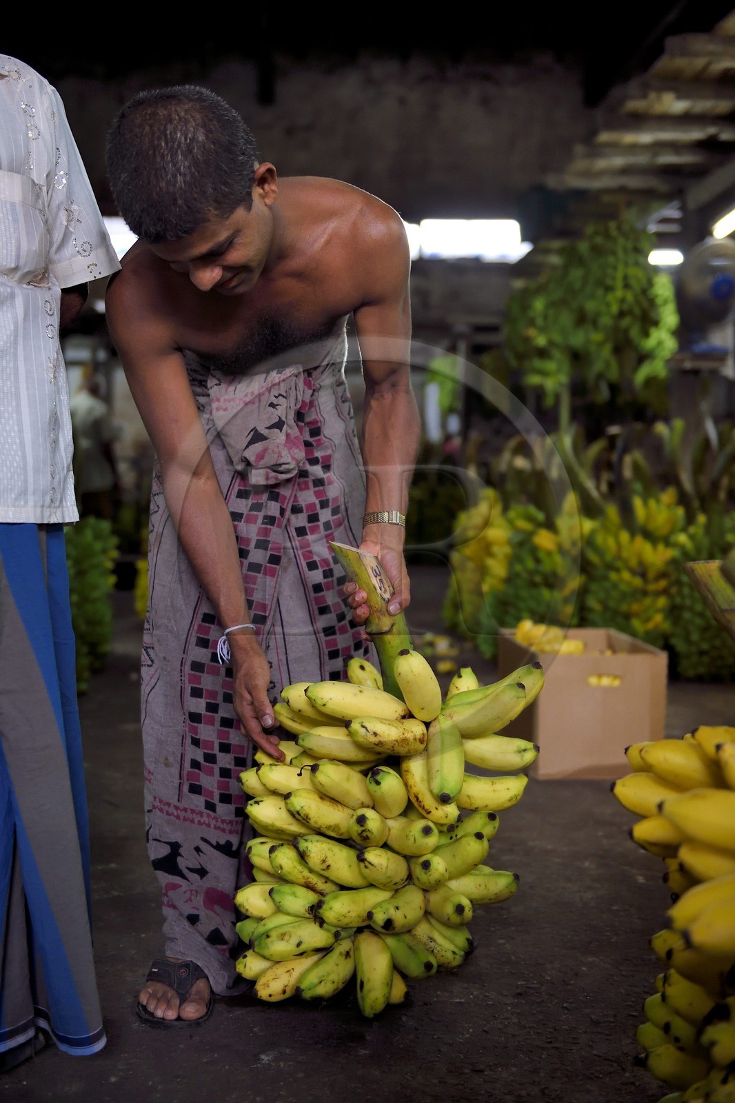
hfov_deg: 35.0
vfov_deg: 50.7
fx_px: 1164
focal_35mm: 38
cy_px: 552
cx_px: 368
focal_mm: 38
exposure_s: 1/200
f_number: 2.8
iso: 1600
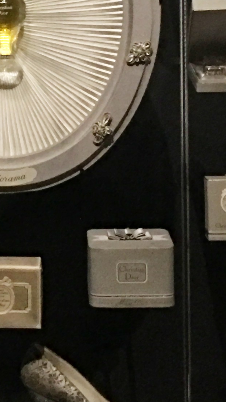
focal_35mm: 115
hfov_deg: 10.4
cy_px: -14
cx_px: 0
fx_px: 1226
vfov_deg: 18.1
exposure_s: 1/4
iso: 200
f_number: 2.2
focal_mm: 4.15
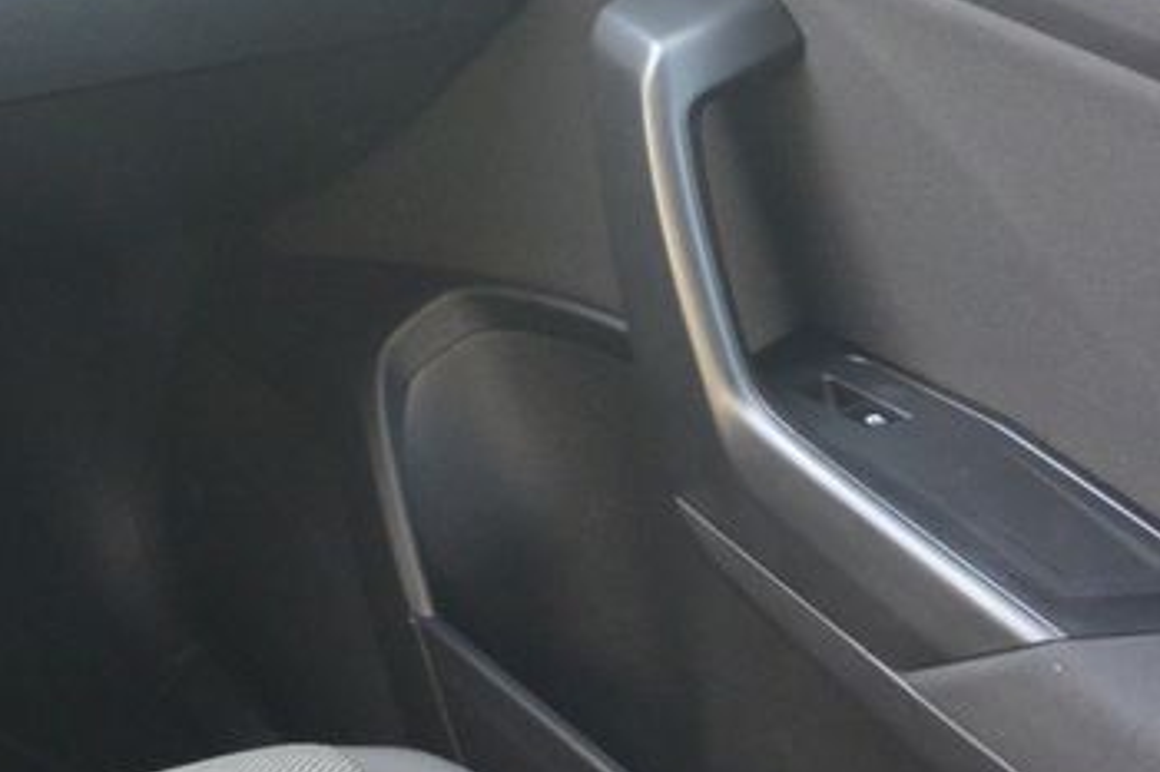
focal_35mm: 79
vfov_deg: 17.3
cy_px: 403
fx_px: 2544
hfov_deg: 23.3
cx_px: -268
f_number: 3.5
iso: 560
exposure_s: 1/60
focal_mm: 10
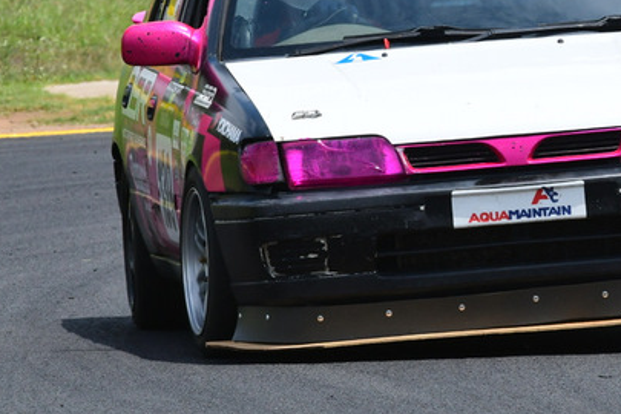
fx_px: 19422
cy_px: 31
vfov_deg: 1.2
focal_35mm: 1126
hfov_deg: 1.8
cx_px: 590
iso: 640
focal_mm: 380
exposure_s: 1/640
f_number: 14
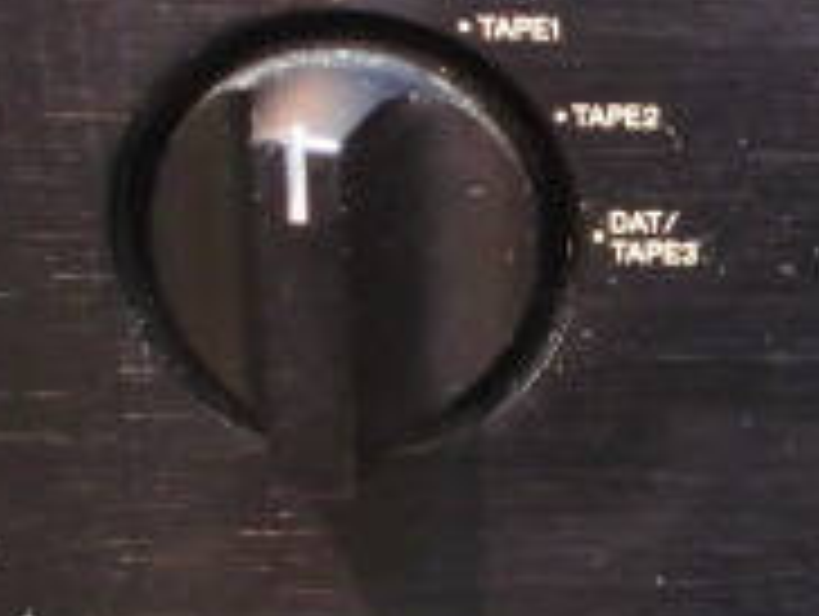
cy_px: 427
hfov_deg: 8.4
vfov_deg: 6.4
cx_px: 1125
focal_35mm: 232
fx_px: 5496
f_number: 4.1
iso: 400
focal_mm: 11.7
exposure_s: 1/3.33
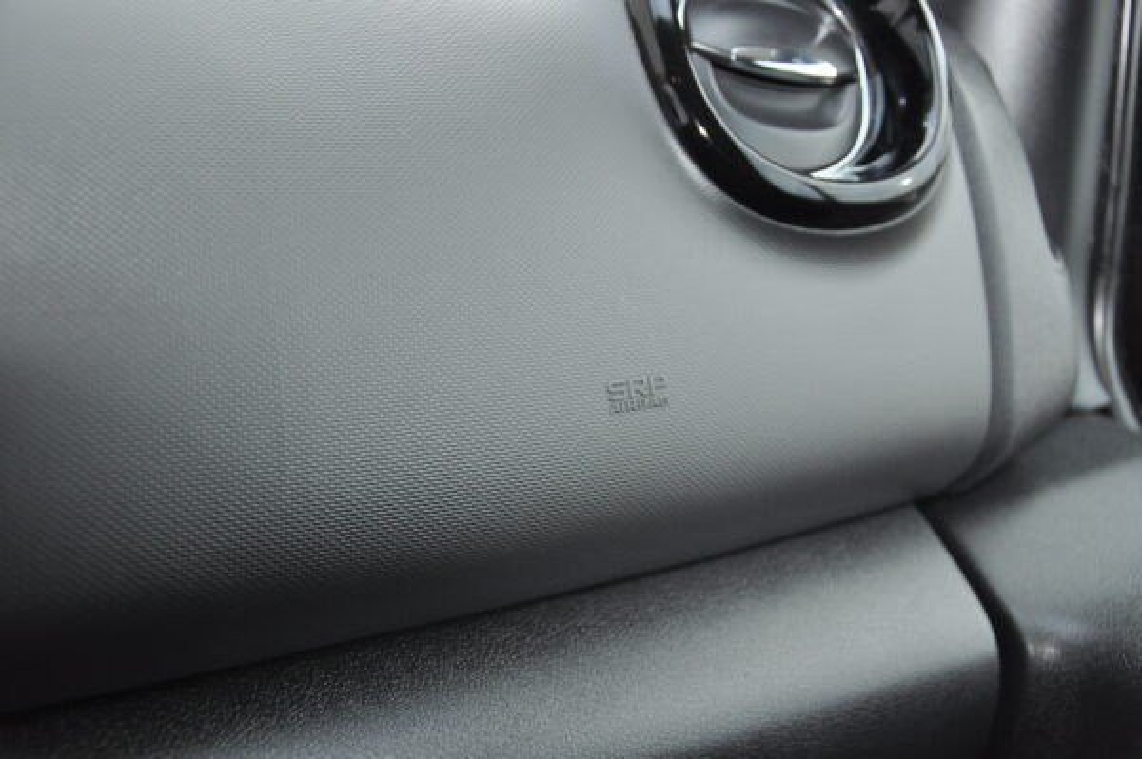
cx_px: 571
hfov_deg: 41.1
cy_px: 380
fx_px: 1521
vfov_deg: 28.0
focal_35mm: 48
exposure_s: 1/60
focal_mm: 32
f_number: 4.2
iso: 800
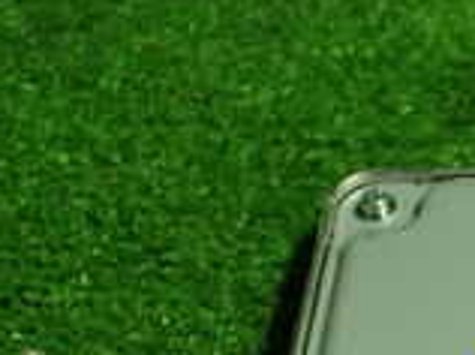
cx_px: 731
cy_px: 454
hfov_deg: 15.8
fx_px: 1562
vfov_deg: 12.6
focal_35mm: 114
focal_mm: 5.4
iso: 640
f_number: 2.3
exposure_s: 1/125
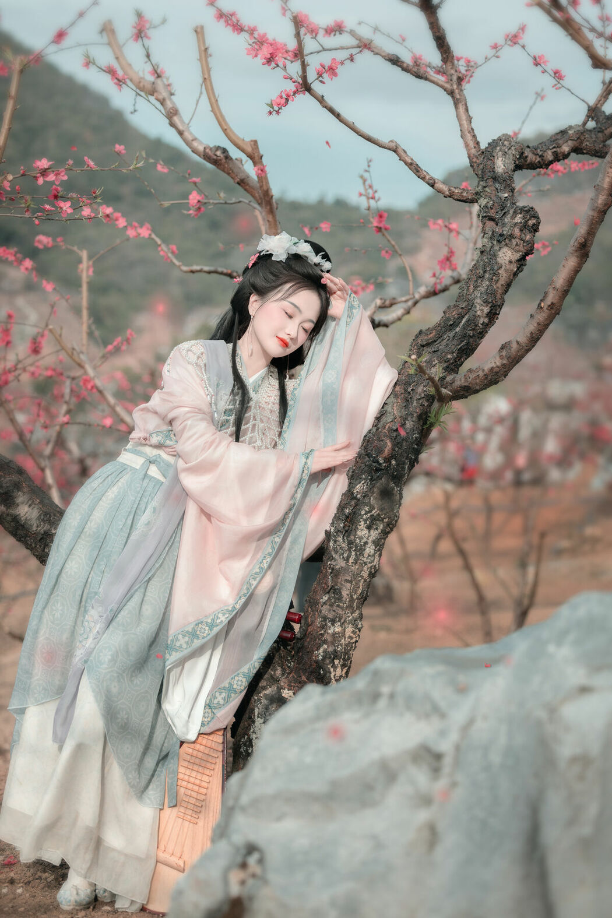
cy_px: 459
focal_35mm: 69
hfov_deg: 19.7
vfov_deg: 29.2
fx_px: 1759
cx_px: 306
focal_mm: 70
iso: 50
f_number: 2.8
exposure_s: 1/1000
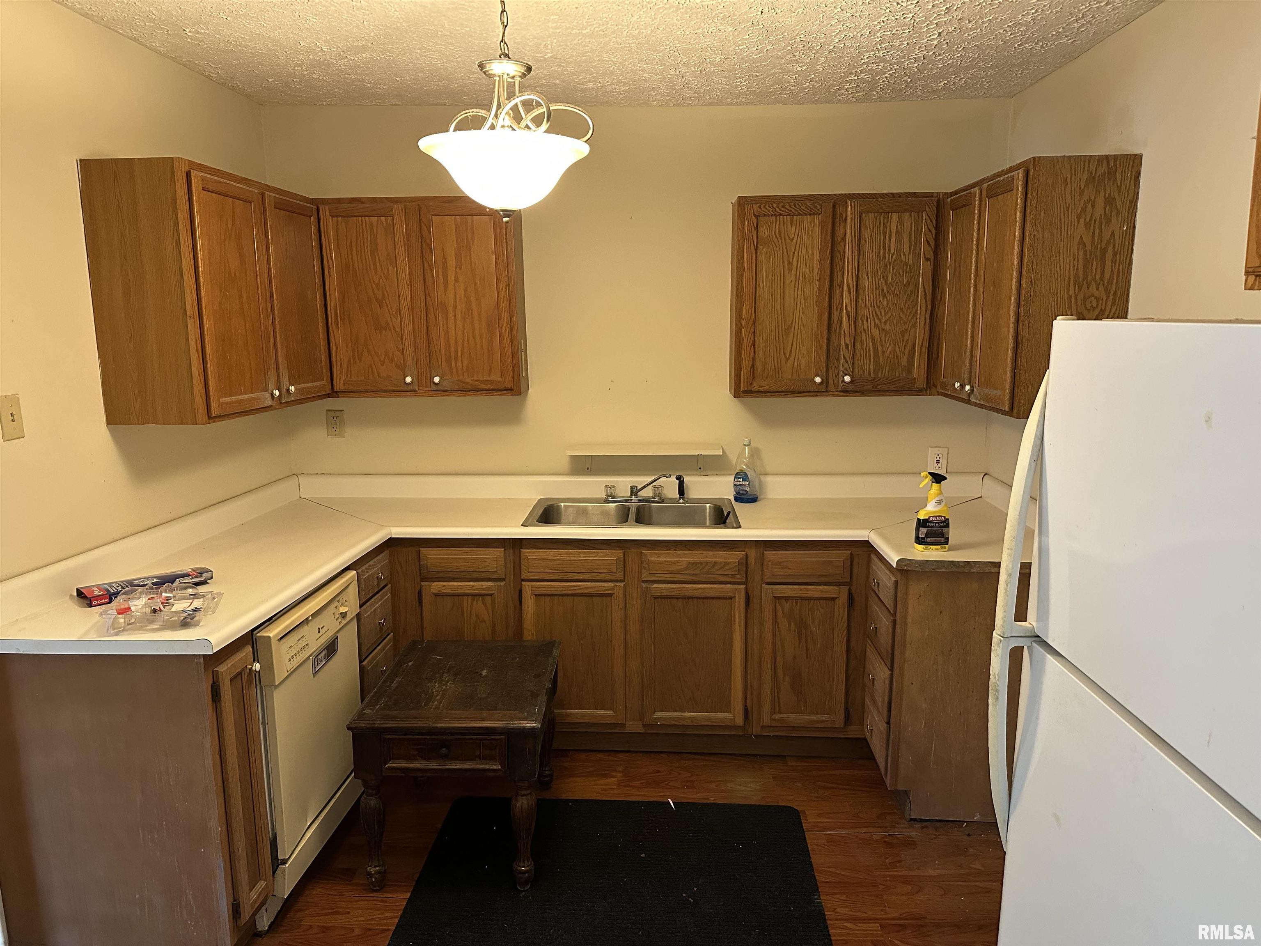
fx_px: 874
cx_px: 630
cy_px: 473
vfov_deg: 56.8
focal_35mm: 24
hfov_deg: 71.6
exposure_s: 1/60
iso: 500
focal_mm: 6.86
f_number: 1.78
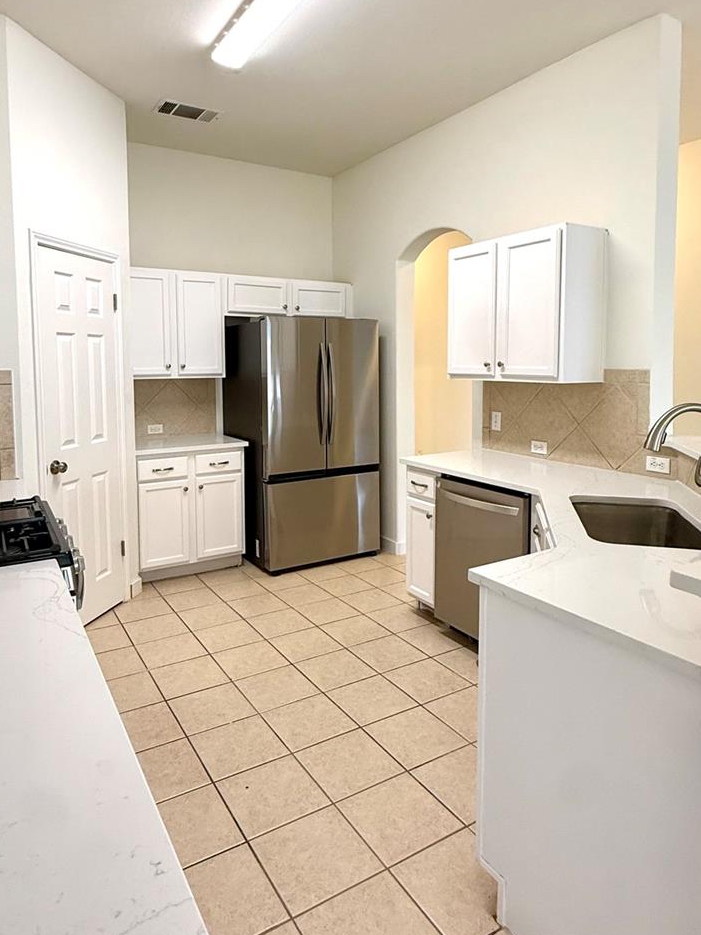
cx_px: 343
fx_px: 621
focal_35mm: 23
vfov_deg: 73.6
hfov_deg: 58.9
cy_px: 404
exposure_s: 1/120
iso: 250
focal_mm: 2.22
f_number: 2.2
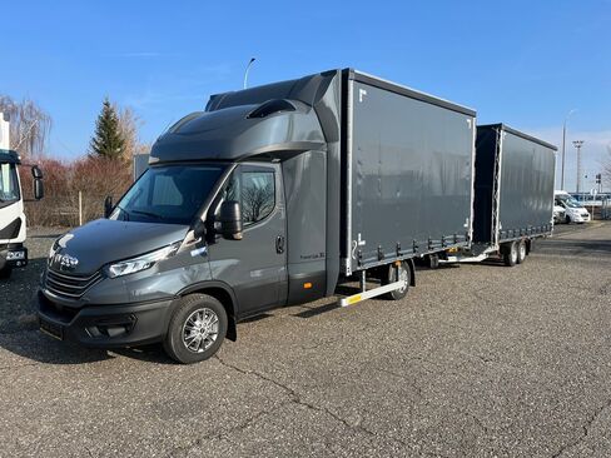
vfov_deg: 53.1
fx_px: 459
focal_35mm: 26
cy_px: 229
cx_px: 306
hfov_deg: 67.3
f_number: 1.6
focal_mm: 5.1
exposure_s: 1/2062
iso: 50
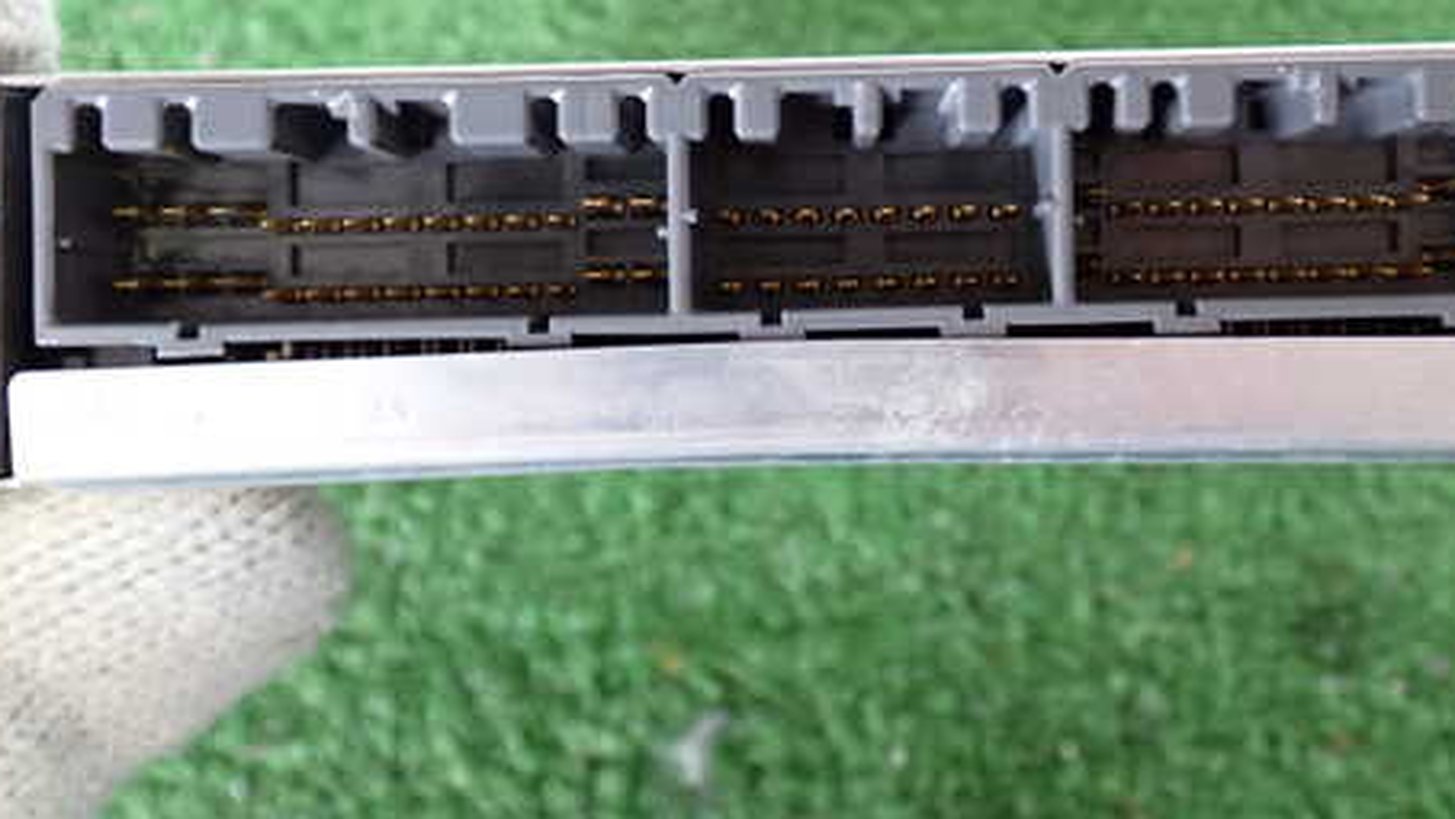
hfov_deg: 39.8
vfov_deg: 23.0
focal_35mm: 52
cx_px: 819
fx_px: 2007
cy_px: 286
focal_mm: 6.37
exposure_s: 1/40
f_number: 2.5
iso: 800
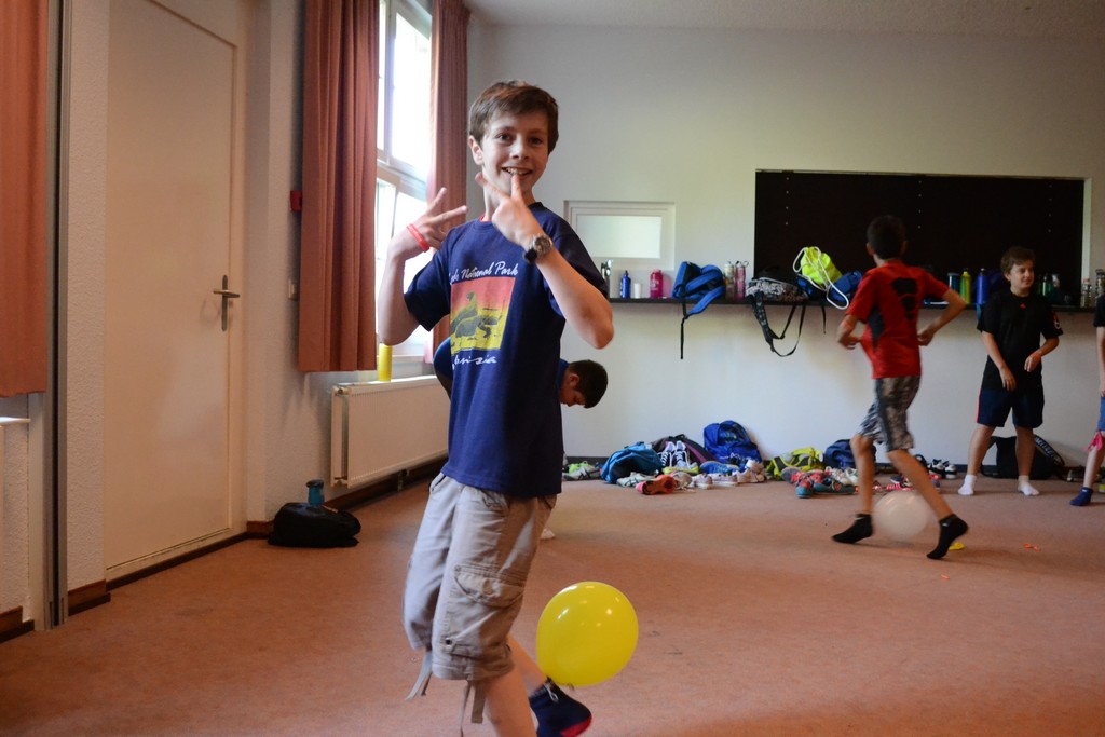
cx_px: 552
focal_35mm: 33
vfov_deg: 40.0
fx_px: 1013
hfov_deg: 57.2
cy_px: 368
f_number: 5
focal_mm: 22
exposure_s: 1/100
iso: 3200
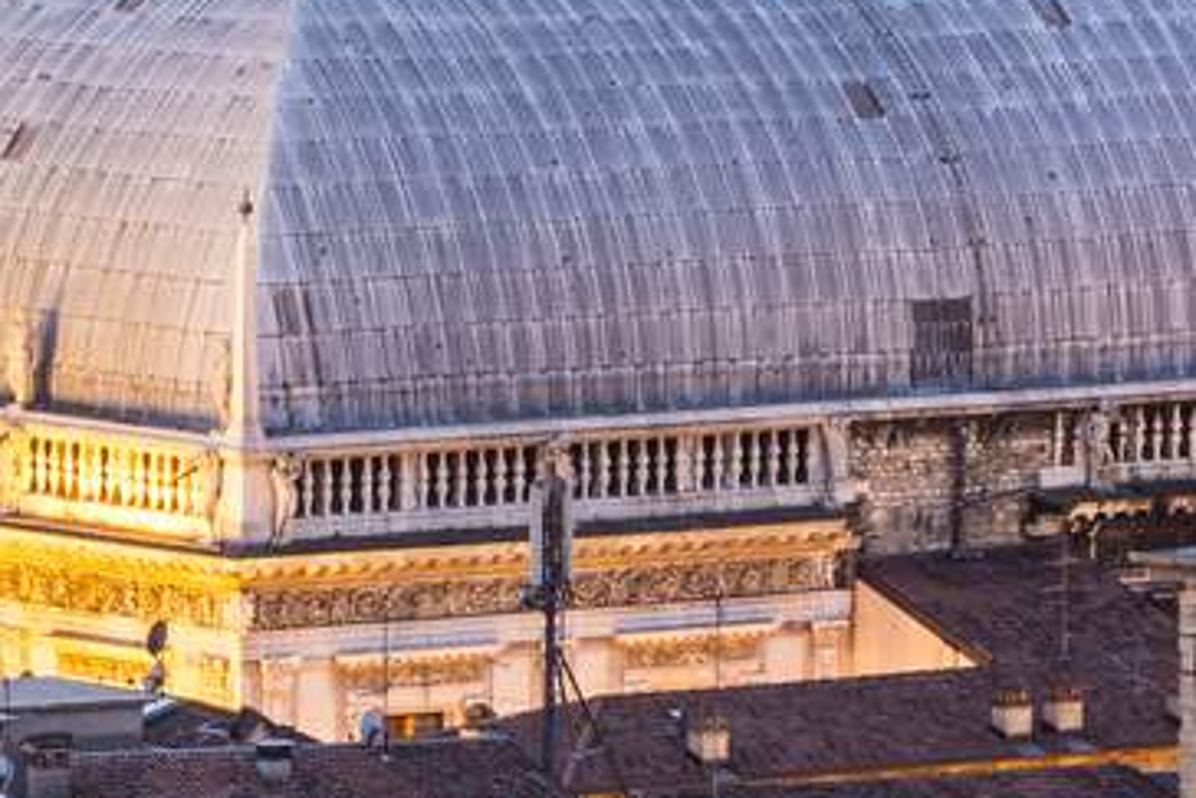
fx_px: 16185
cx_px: -125
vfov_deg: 2.8
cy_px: 67
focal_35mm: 487
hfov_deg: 4.2
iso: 100
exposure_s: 42
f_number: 8
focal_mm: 70
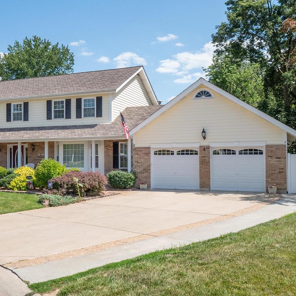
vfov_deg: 42.8
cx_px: 113
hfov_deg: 42.6
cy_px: 147
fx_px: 377
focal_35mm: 39
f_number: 8
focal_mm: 15
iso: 400
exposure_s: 1/640
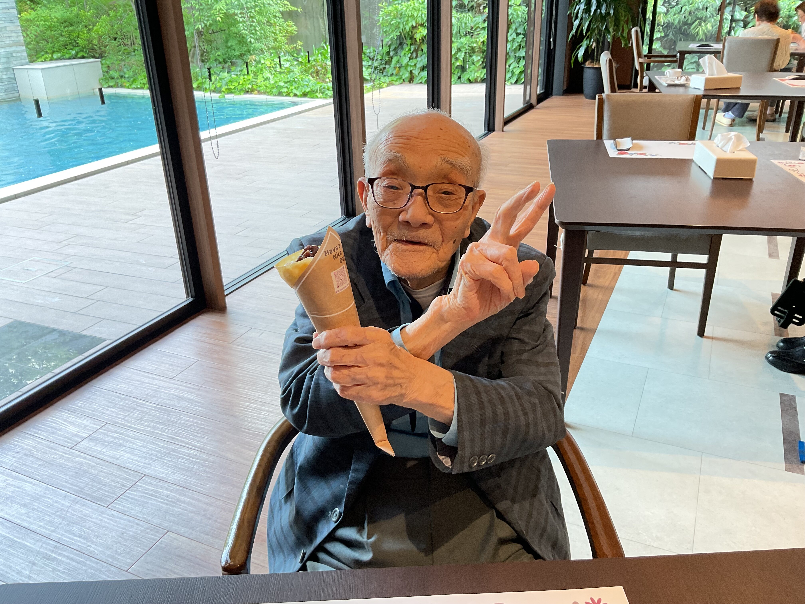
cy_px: 302
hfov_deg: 61.7
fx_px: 674
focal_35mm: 29
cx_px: 402
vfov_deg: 48.2
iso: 50
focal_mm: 3
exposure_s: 1/100
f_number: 1.8
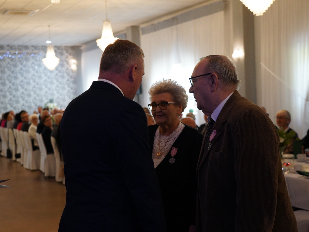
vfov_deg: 29.7
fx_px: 437
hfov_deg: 38.8
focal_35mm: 49
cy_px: 117
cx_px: 135
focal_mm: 45
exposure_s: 1/160
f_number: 4
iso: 5000
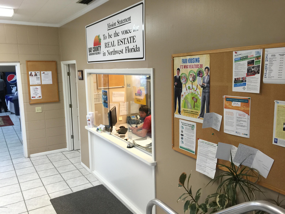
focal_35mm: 29
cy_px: 107
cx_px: 142
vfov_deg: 48.2
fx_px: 239
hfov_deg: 61.7
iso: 32
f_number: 2.2
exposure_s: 1/33
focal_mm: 4.15
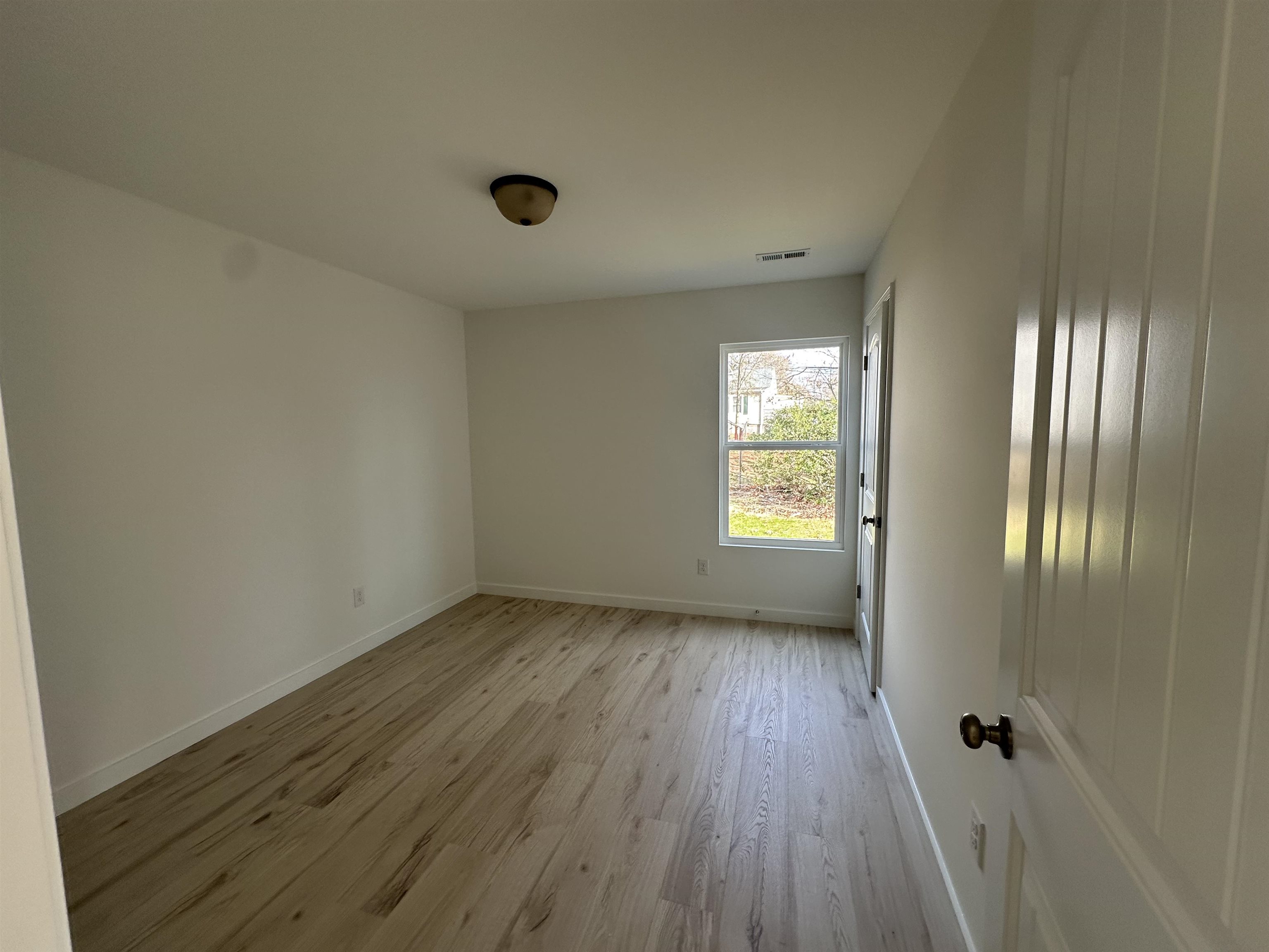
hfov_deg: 102.1
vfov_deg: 85.7
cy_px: 476
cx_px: 634
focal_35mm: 14
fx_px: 513
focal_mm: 2.22
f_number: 2.2
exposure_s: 1/99
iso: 64
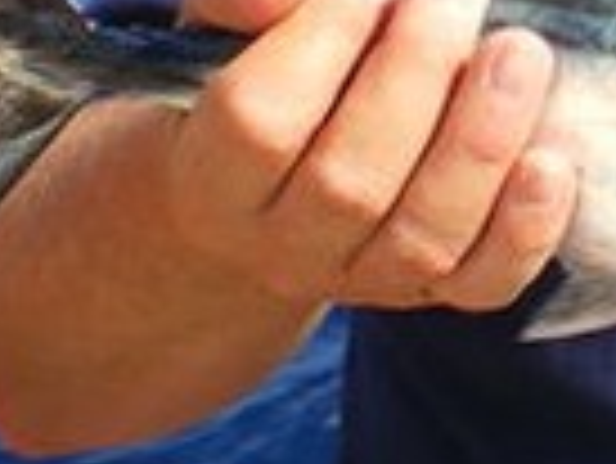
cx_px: 1169
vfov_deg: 8.7
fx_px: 2939
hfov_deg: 11.0
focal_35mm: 165
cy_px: -320
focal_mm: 6.3
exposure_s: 1/250
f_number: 4.6
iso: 50
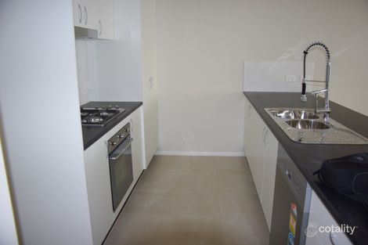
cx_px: 184
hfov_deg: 67.4
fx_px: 276
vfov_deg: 47.9
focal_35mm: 27
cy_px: 122
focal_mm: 18
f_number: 4
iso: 400
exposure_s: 1/30
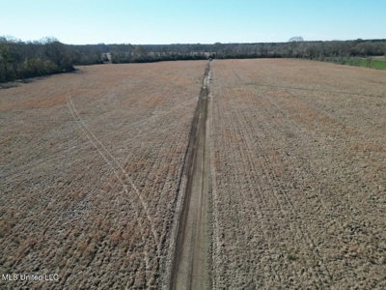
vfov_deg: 56.8
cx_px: 193
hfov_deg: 71.6
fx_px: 268
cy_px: 145
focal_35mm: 24
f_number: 1.7
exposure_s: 1/3000
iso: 200
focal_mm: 6.72
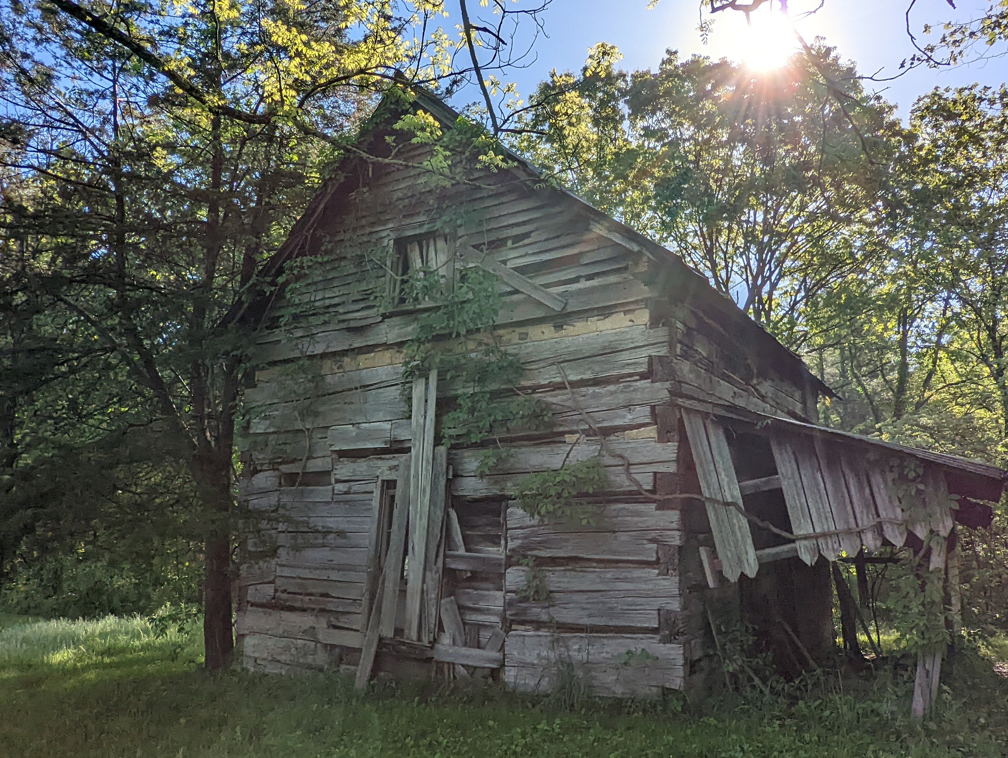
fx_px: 787
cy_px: 409
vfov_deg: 51.4
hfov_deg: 65.3
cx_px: 505
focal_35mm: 27
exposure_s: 1/1661
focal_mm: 2.35
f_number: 2.2
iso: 32
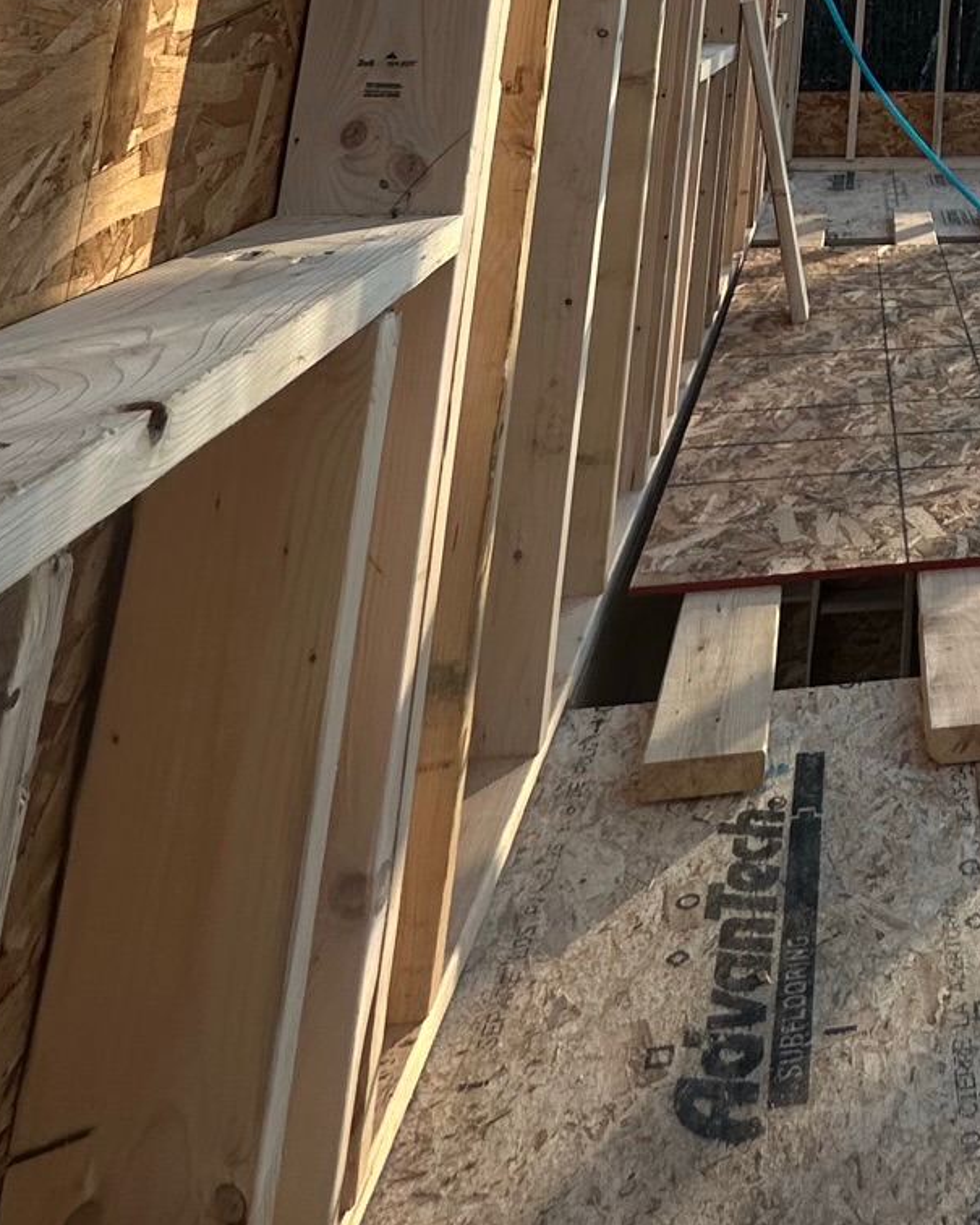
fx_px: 1341
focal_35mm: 37
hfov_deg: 33.0
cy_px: -326
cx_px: 1170
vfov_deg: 35.5
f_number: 2.2
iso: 50
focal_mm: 2.22
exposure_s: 1/1221
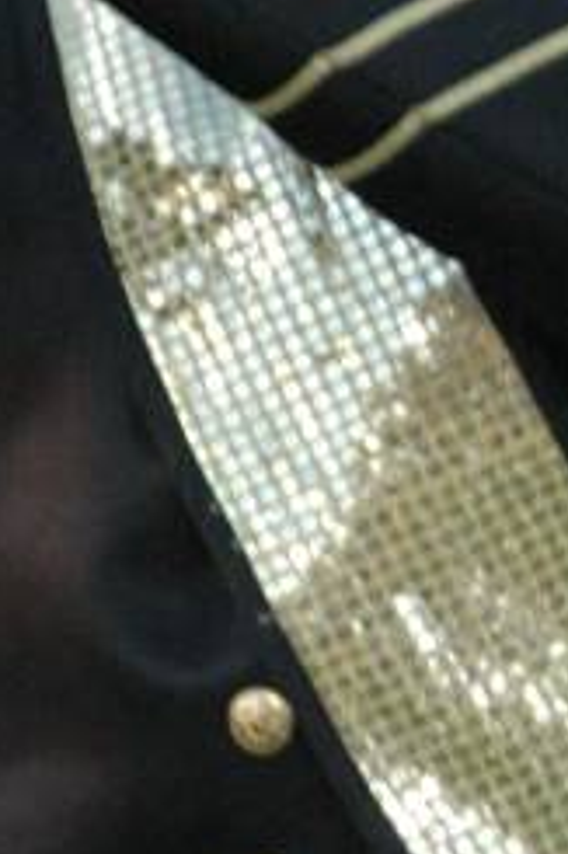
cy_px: 108
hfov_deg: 0.5
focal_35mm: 2505
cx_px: 662
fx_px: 59364
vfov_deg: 0.8
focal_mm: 400
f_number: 5.6
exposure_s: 1/60
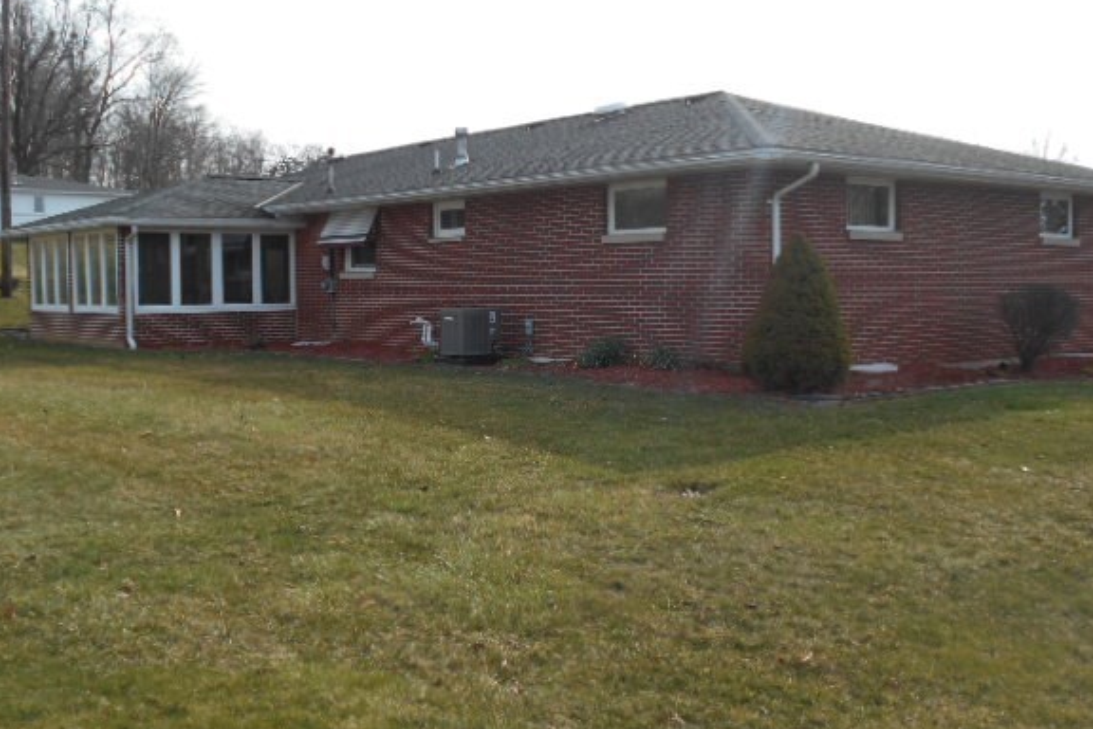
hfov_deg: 51.8
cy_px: 340
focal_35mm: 37
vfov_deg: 35.9
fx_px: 1123
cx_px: 503
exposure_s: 1/400
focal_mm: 5.8
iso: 80
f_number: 3.6
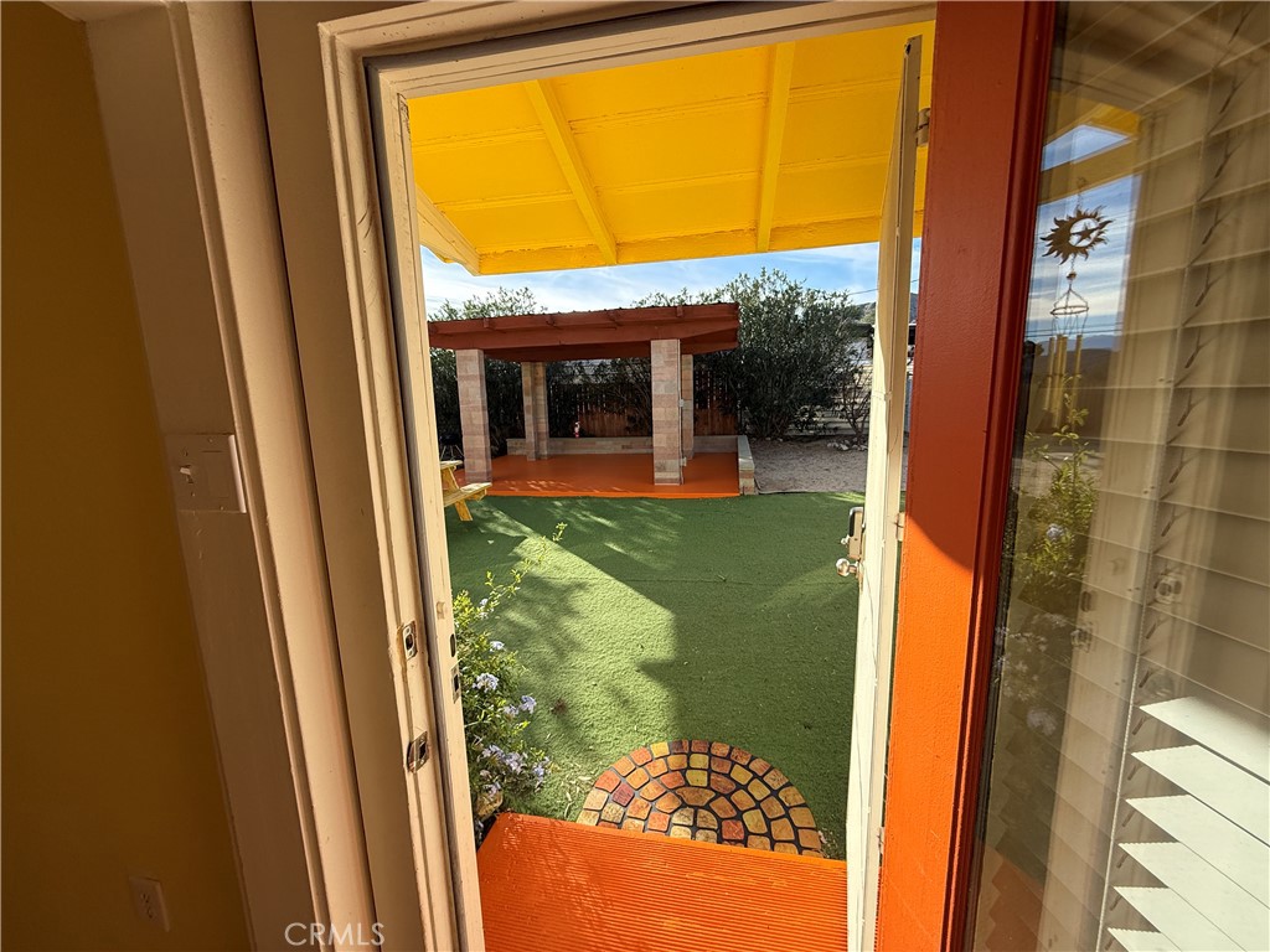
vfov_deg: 85.7
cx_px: 635
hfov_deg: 102.1
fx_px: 514
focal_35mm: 14
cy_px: 476
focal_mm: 2.22
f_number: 2.2
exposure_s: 1/1189
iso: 64
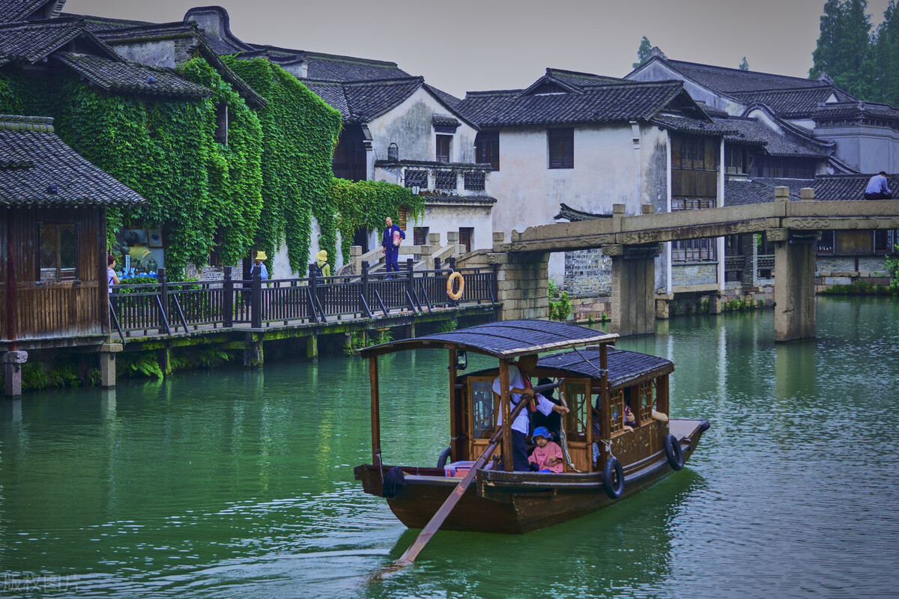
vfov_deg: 19.3
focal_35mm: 70
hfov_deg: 28.6
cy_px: 300
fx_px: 1760
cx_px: 450
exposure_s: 1/160
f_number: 4
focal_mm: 47
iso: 200
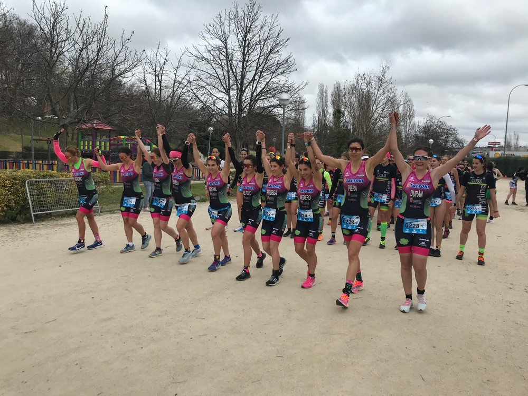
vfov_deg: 49.7
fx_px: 427
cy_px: 198
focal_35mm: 28
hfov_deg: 63.4
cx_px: 264
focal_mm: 3.99
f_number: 1.8
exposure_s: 1/1064
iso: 20
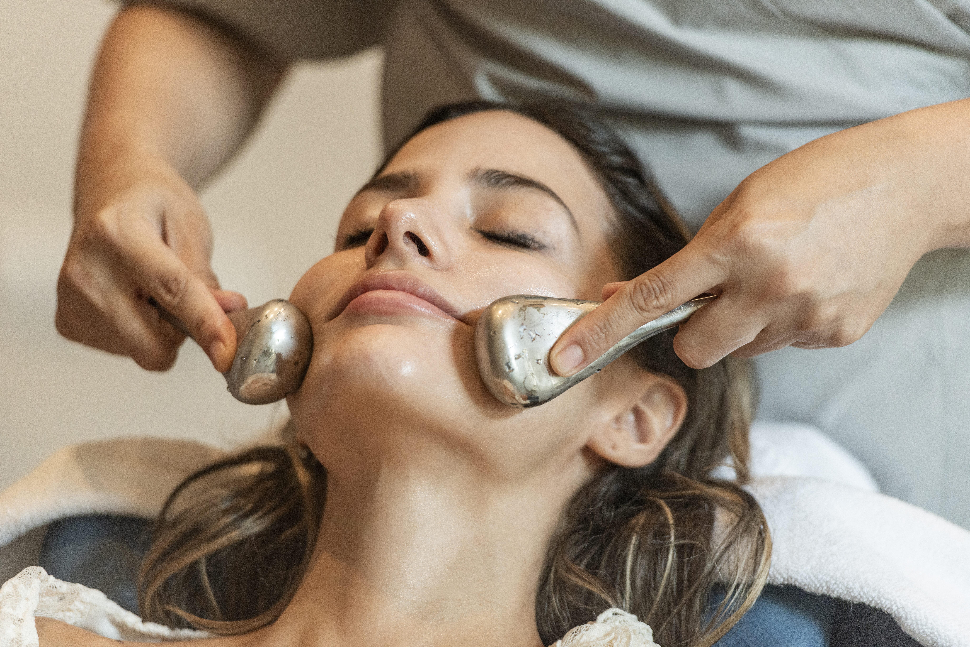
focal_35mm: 200
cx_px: 485
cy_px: 324
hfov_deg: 10.3
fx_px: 5390
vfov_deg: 6.9
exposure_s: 1/500
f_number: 2.8
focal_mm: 200
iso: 2000
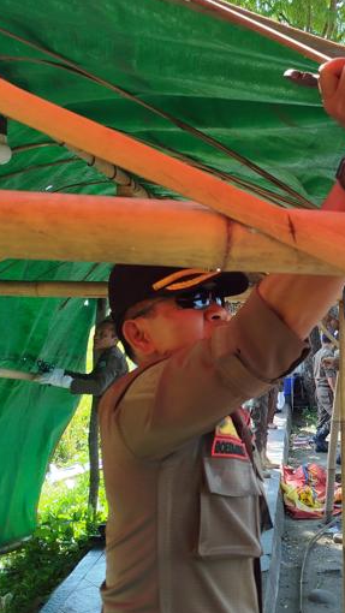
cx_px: 317
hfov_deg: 27.8
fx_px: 667
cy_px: 296
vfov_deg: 49.4
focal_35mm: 41
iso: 50
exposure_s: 1/147
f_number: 1.7
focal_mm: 5.31
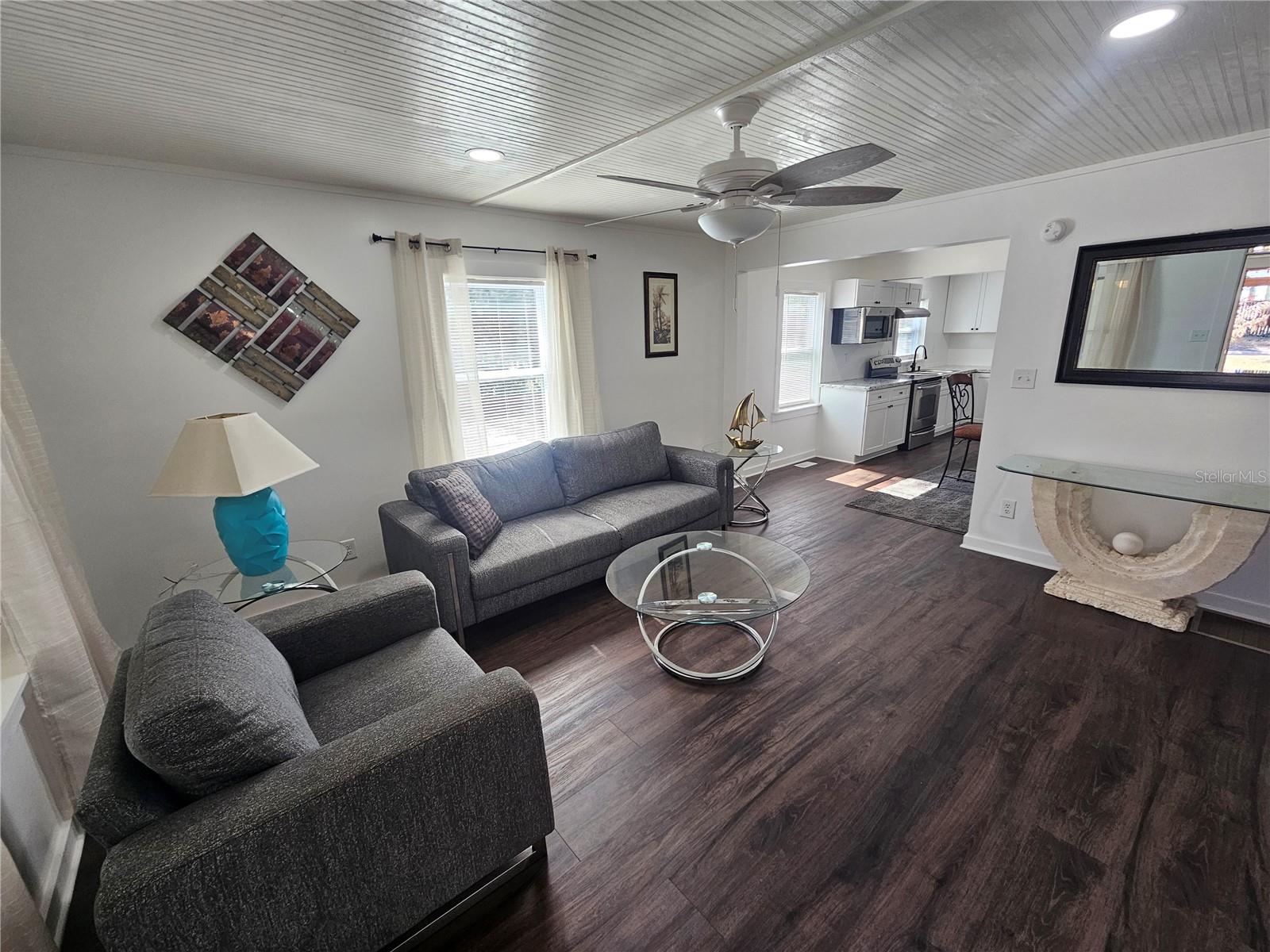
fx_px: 477
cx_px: 635
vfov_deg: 89.9
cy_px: 476
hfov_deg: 106.2
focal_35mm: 13
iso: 80
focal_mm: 2.2
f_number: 2.2
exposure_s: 1/60
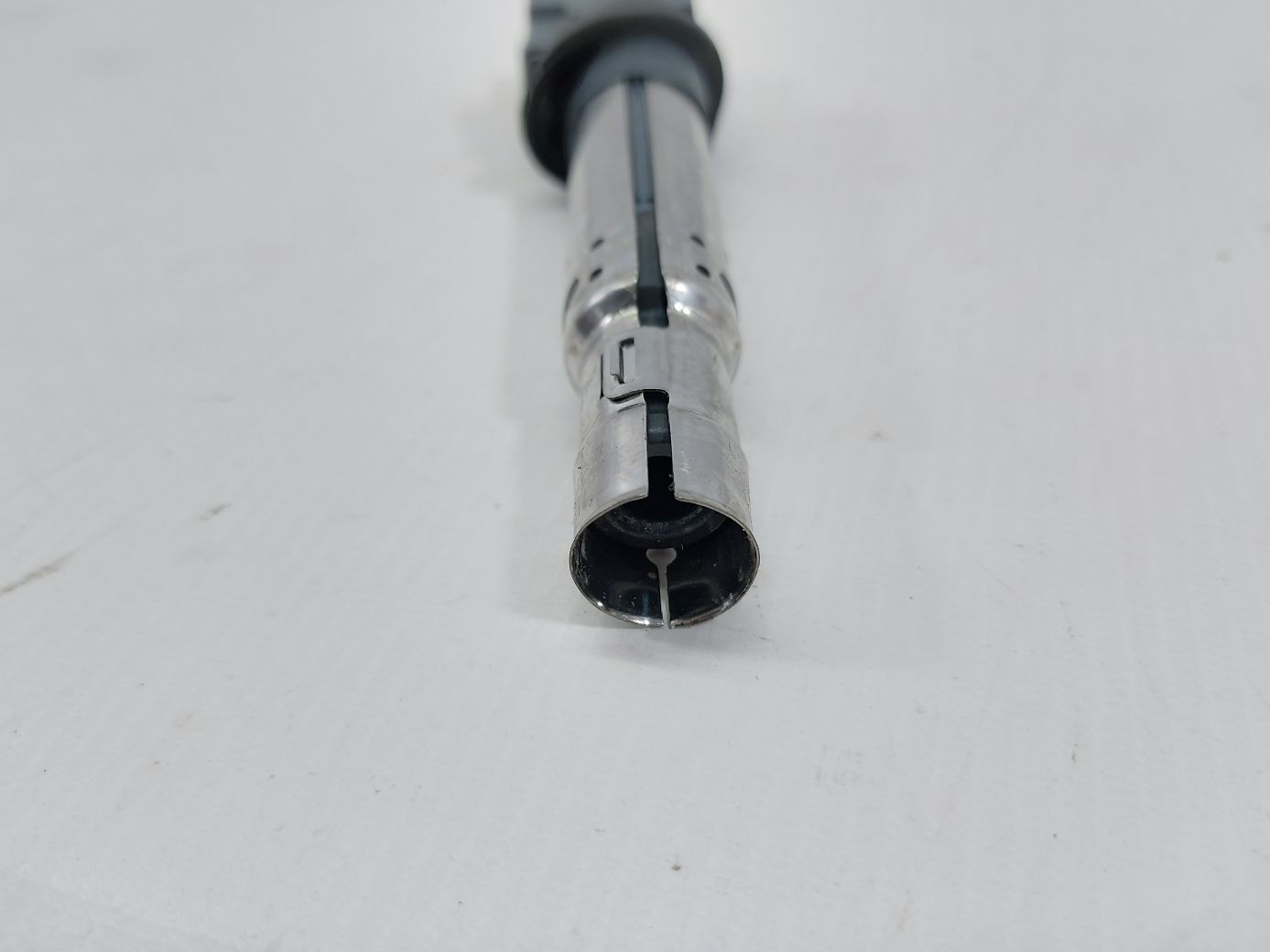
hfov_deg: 71.6
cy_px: 476
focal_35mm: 24
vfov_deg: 56.8
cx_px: 635
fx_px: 880
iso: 80
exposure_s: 1/50
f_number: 1.8
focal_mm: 5.23
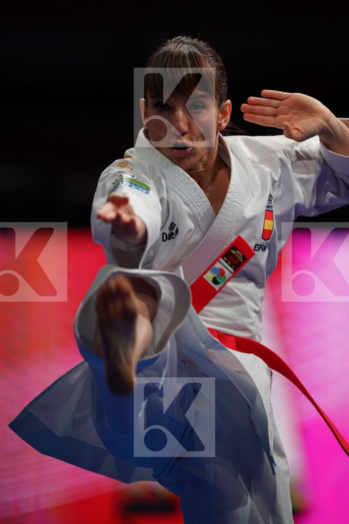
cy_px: 262
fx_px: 5816
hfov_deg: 3.4
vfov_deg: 5.2
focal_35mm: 400
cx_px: 174
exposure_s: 1/500
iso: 800
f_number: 2.8
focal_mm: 400
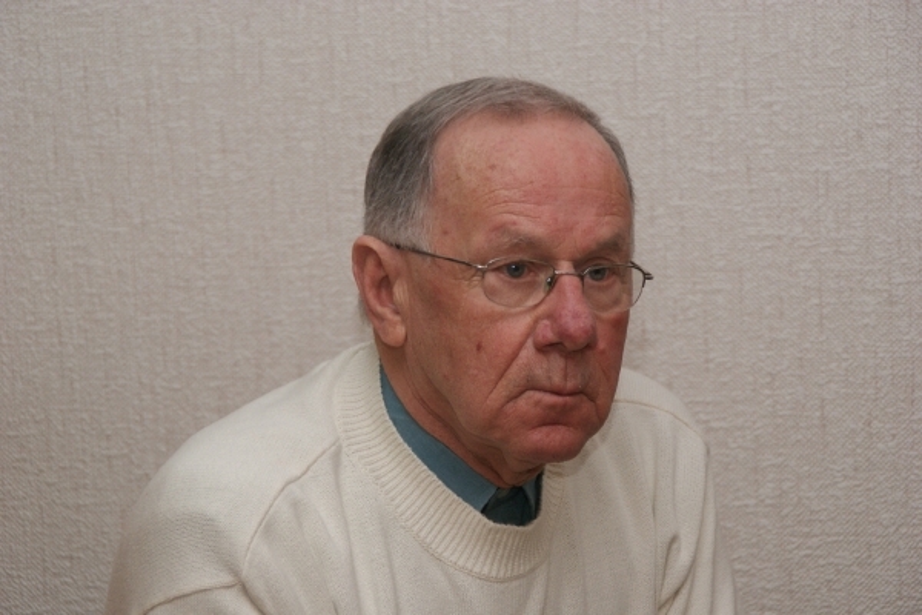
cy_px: 308
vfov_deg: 9.1
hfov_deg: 13.7
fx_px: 3841
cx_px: 461
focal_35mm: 150
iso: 400
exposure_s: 1/125
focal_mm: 100
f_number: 6.3
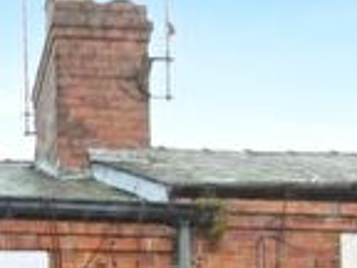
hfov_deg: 18.6
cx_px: -126
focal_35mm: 97
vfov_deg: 12.5
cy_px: 614
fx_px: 1000
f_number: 2.8
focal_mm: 3.6
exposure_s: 1/60
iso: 80
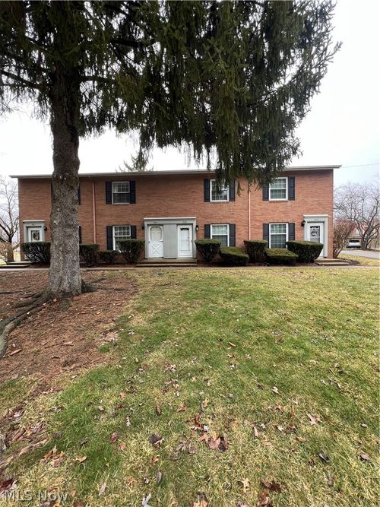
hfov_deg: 89.9
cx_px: 190
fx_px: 190
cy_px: 254
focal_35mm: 13
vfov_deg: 106.2
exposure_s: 1/99
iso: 40
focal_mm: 1.57
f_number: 1.8
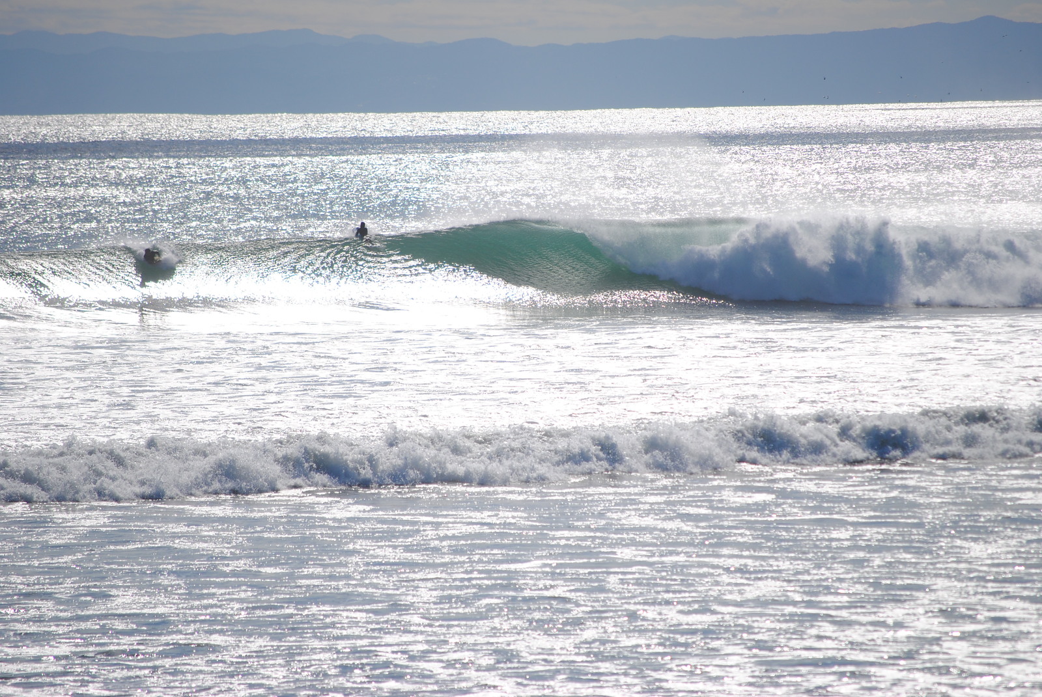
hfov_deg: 7.6
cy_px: 348
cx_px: 521
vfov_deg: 5.1
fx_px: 7824
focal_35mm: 270
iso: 100
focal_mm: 180
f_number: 6.3
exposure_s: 1/1600
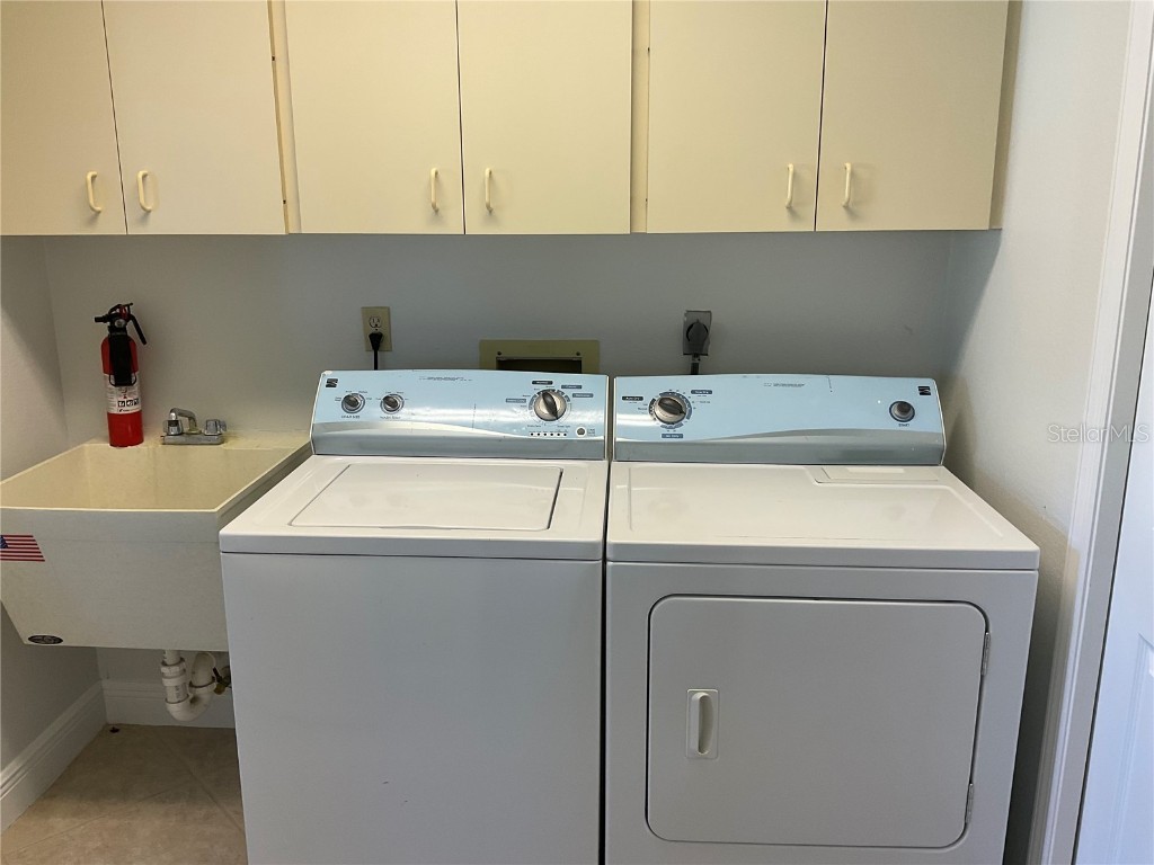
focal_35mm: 29
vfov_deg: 48.2
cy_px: 432
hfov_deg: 61.7
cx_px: 577
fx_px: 967
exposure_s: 1/60
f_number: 1.8
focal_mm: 3
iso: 40
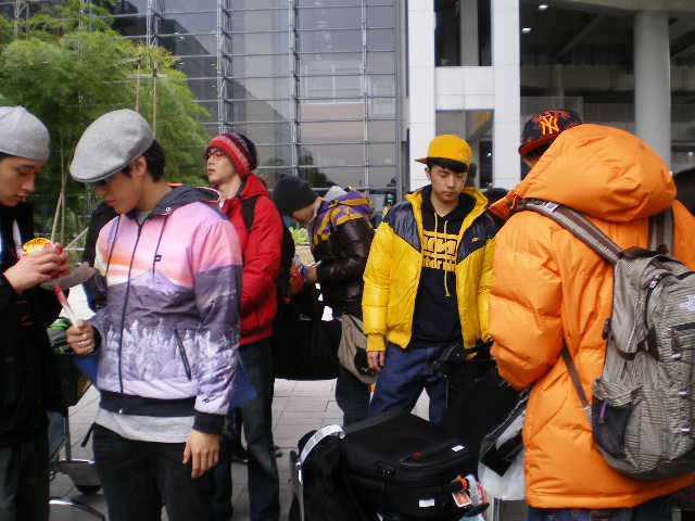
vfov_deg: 37.7
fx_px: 763
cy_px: 260
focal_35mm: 38
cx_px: 348
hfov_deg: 49.0
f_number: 3.1
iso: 64
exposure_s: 1/60
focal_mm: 6.3
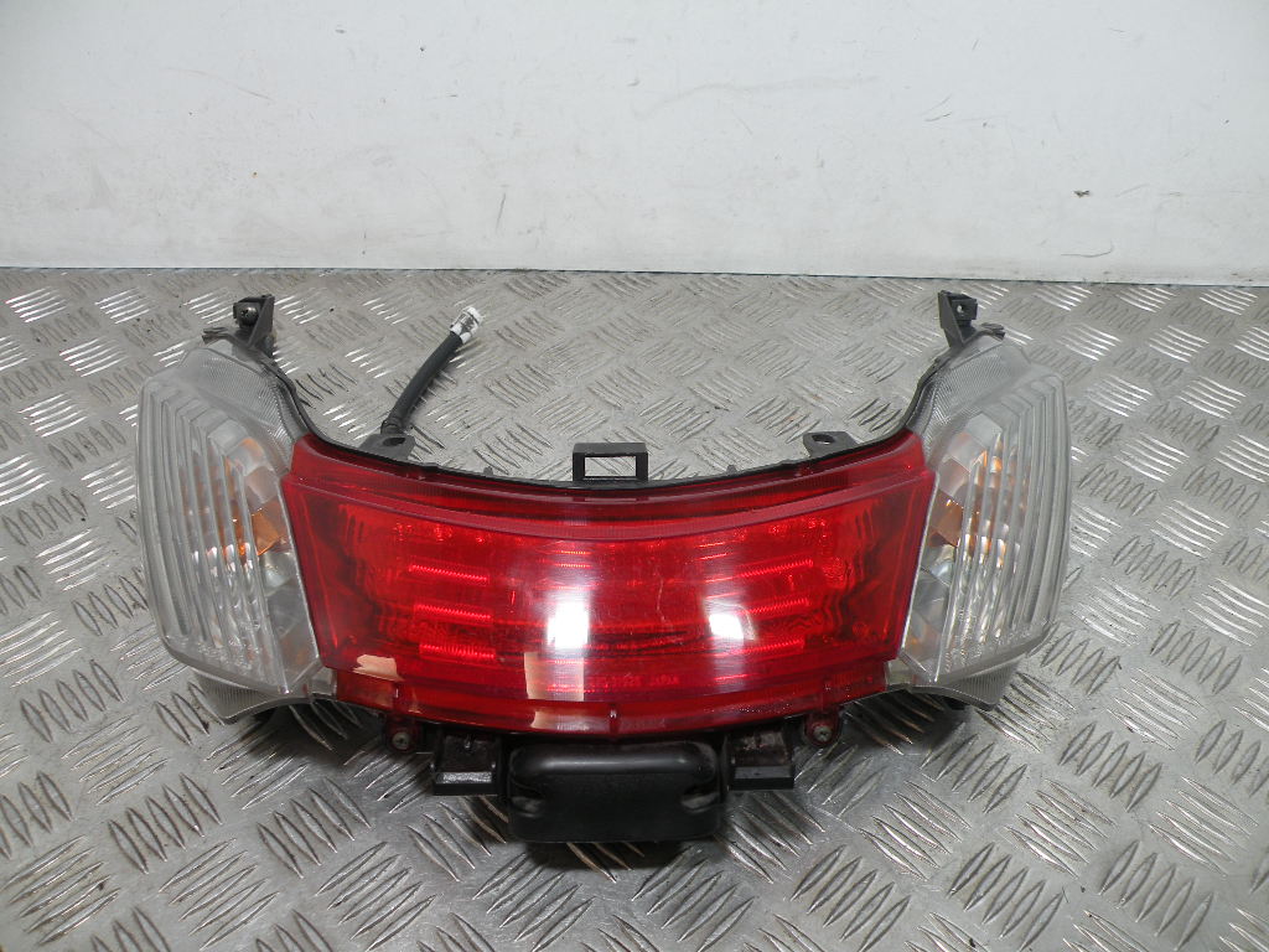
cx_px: 634
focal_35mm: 27
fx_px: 990
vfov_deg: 51.4
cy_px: 476
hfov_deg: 65.3
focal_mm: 4.7
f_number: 3.2
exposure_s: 1/62.2
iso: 64
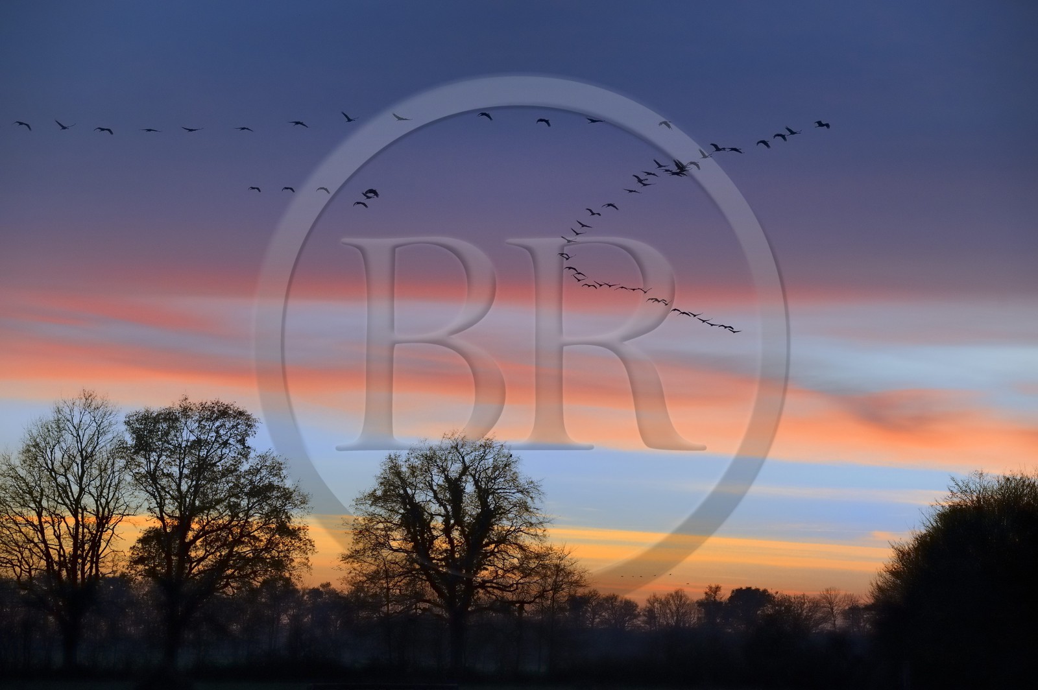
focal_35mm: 120
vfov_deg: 11.4
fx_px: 3457
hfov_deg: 17.1
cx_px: 519
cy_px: 345
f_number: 5.6
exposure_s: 1/250
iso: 1600
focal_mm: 120
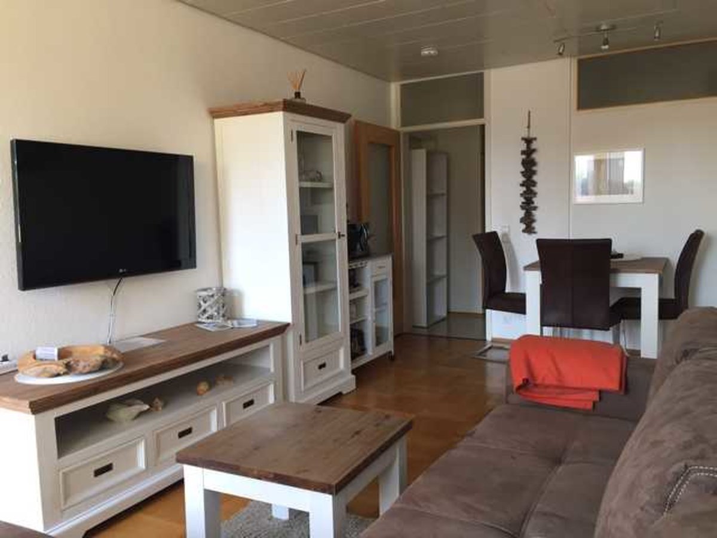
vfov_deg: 48.2
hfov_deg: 61.7
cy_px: 269
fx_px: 601
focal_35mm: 29
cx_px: 358
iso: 40
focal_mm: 4.15
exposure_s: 1/33
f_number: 2.2
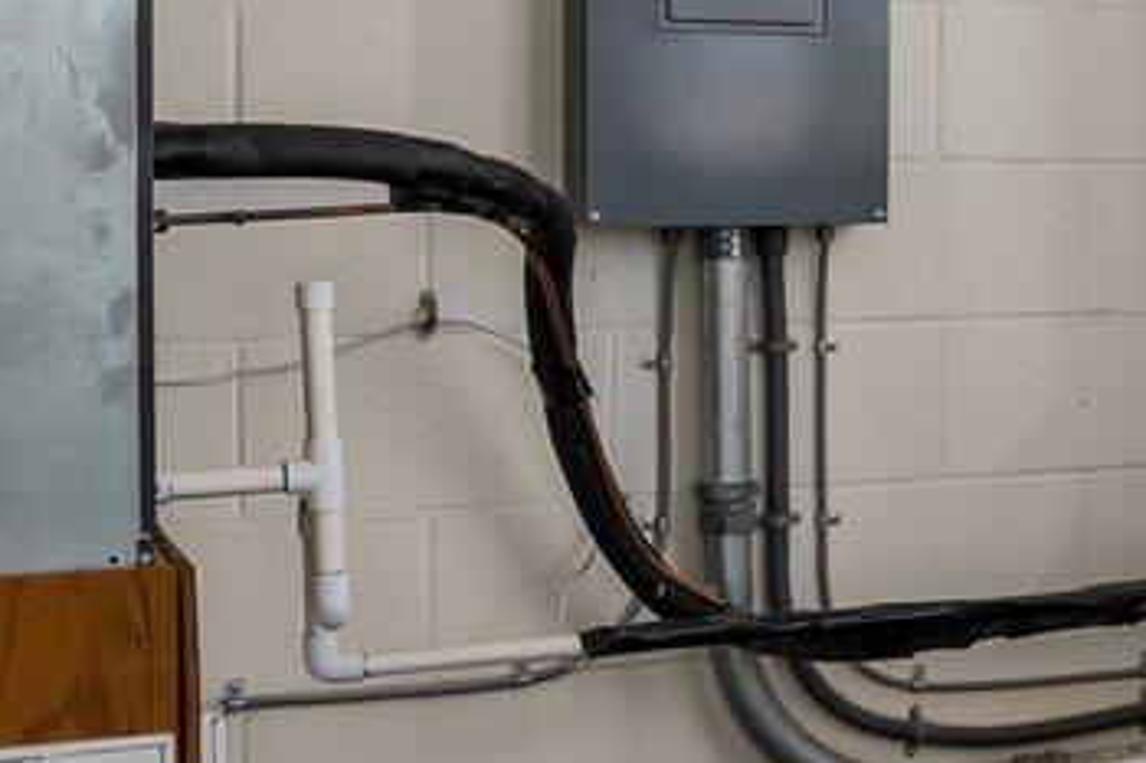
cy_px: 75
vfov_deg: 16.4
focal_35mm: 82
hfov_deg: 21.2
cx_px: 1673
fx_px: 2609
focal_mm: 14
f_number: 8
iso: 250
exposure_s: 1/15
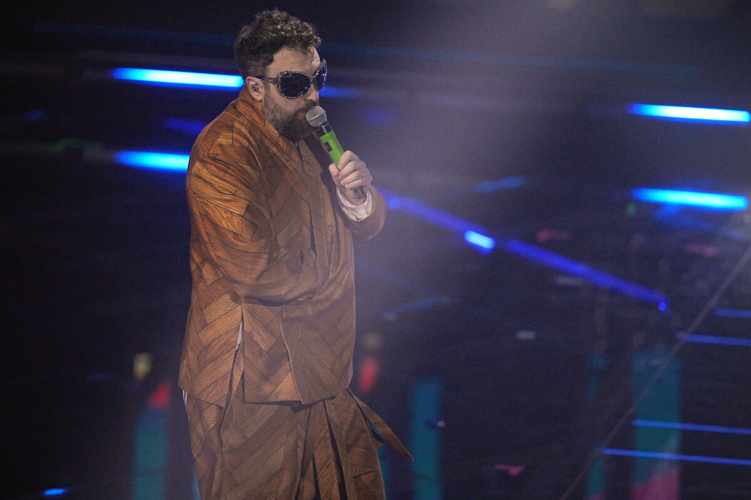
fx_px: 8344
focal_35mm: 400
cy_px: 250
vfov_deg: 3.4
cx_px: 376
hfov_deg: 5.2
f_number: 2.8
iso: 4000
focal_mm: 400
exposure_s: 1/1000
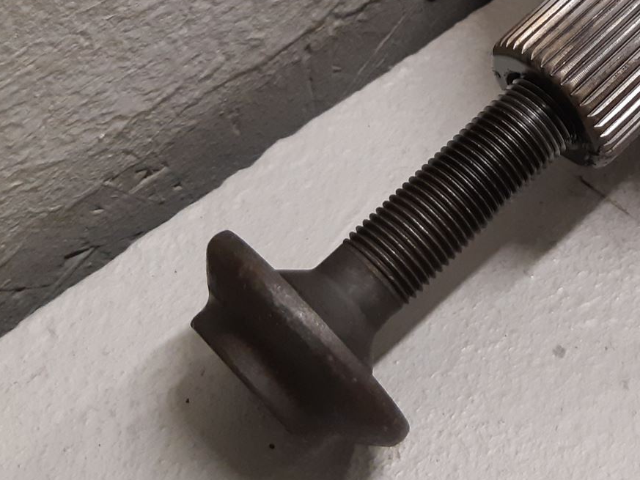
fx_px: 1128
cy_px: 14
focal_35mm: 61
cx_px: 593
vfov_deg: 23.2
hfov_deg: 30.1
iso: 200
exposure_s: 1/50
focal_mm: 3.93
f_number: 1.7
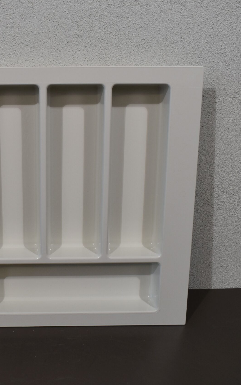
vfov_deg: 39.6
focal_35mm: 51
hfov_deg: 24.9
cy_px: 193
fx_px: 536
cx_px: 46
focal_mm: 22
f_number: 5.6
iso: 250
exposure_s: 1/125
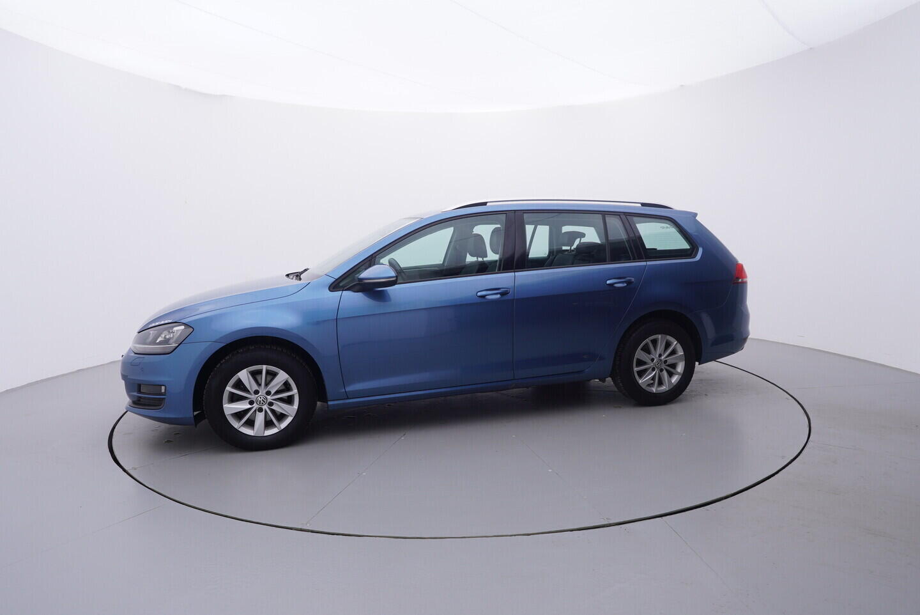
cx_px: 460
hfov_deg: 77.3
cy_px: 308
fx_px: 575
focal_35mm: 22
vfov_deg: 56.2
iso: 200
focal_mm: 15
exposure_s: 1/80
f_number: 5
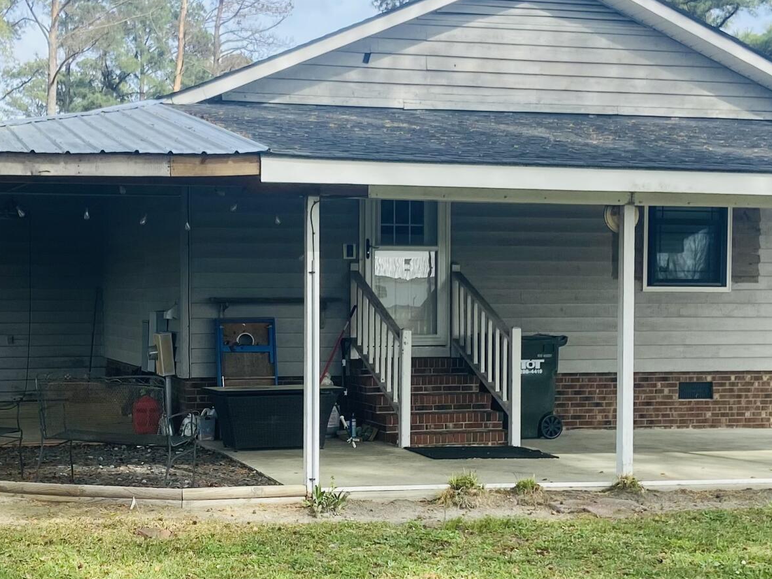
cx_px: 317
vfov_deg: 22.2
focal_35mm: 66
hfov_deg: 29.3
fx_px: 1472
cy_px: 386
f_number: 1.8
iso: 32
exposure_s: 1/1063
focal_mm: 4.25
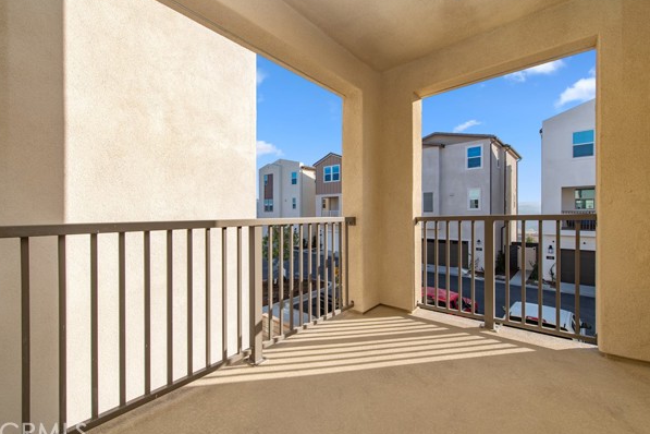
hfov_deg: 100.3
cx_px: 310
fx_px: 271
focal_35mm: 15
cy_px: 216
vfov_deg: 77.3
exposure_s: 1/200
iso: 100
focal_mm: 14
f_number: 8
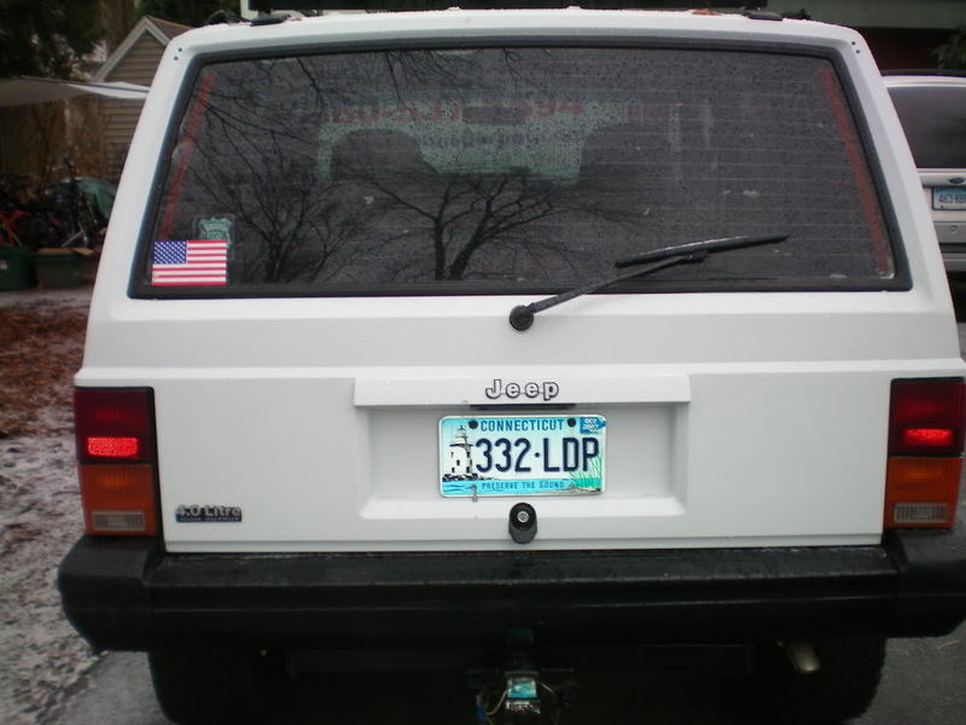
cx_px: 483
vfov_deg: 32.9
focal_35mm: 44
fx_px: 1228
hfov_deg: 42.9
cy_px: 362
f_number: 3.5
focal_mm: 7.4
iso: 64
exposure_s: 1/80
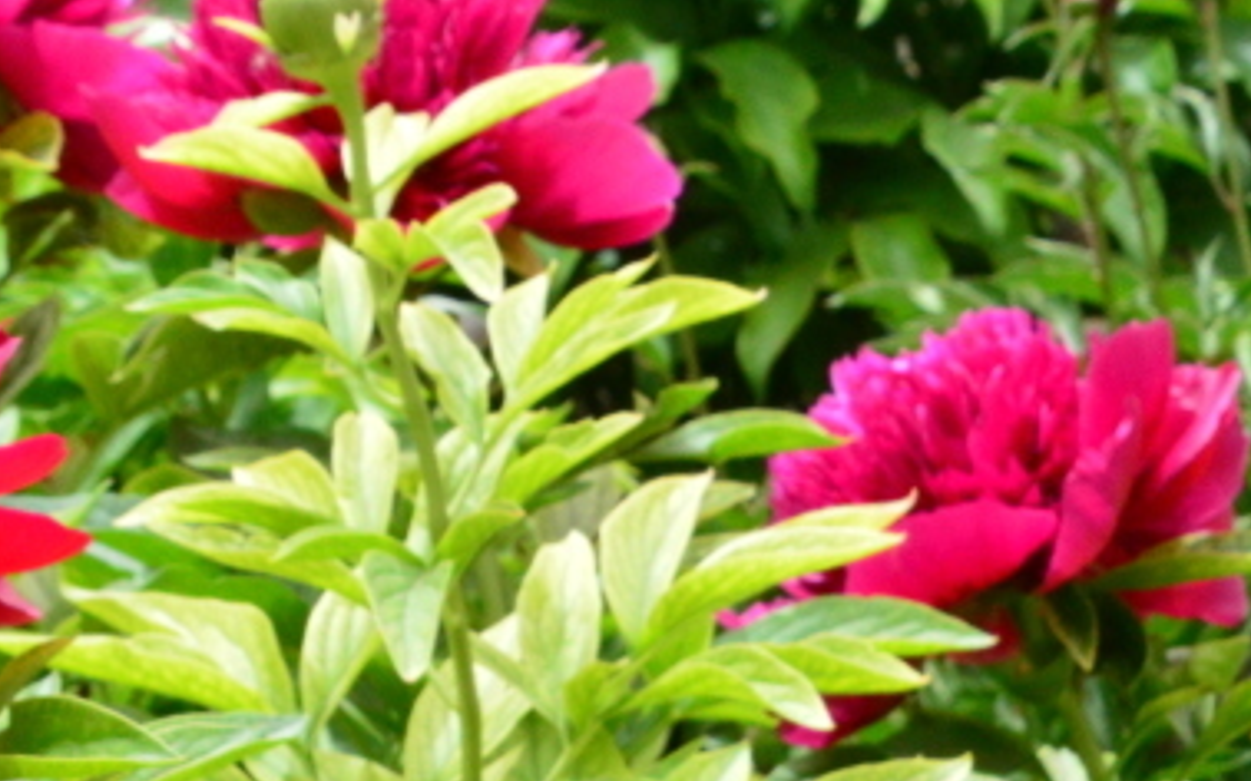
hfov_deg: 9.8
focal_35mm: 215
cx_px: 596
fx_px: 7328
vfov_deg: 6.1
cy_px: 885
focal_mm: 52
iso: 1400
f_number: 20
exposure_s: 1/250
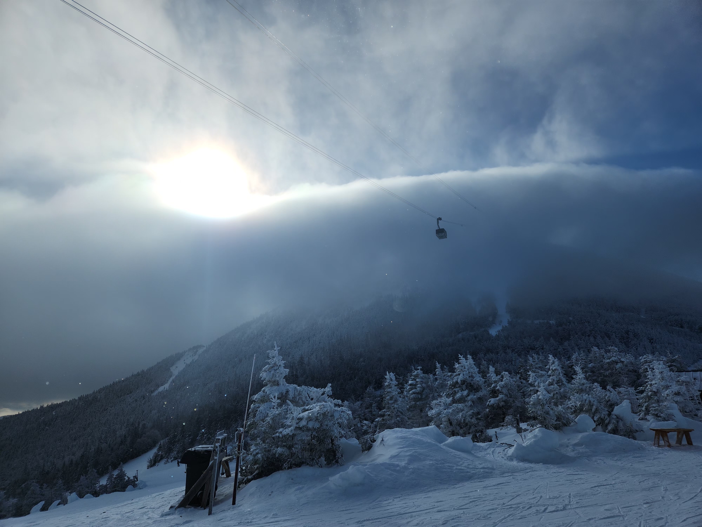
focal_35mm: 23
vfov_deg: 58.9
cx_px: 351
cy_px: 264
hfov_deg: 73.9
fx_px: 466
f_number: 1.8
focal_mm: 5.4
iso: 20
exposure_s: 1/7163
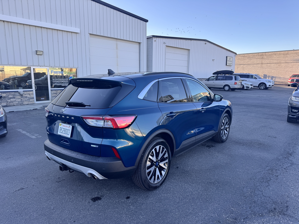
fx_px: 207
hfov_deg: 71.6
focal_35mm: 24
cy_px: 112
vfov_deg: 56.8
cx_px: 150
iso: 80
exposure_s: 1/604
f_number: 1.78
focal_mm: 6.76
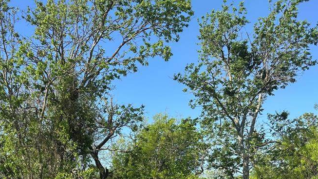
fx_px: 346
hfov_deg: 47.2
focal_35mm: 41
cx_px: 72
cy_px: 180
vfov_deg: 27.3
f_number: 1.78
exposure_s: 1/1812
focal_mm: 6.86
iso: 80
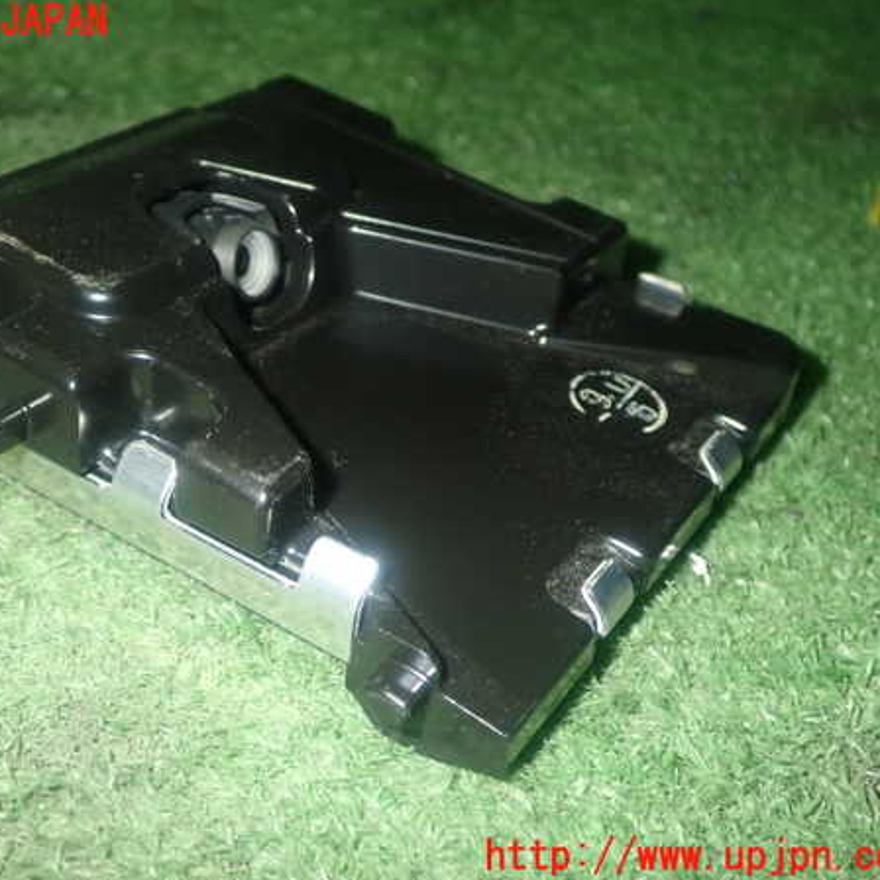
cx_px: 340
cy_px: 440
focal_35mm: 45
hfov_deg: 37.4
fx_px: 1294
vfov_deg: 37.6
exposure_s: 1/40
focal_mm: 6.83
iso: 640
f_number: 8
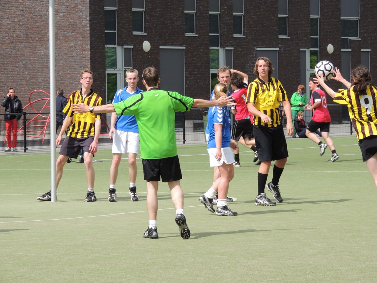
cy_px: 142
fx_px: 2015
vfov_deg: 8.0
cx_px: 188
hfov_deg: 10.7
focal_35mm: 185
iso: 100
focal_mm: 33
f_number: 4.6
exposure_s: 1/500
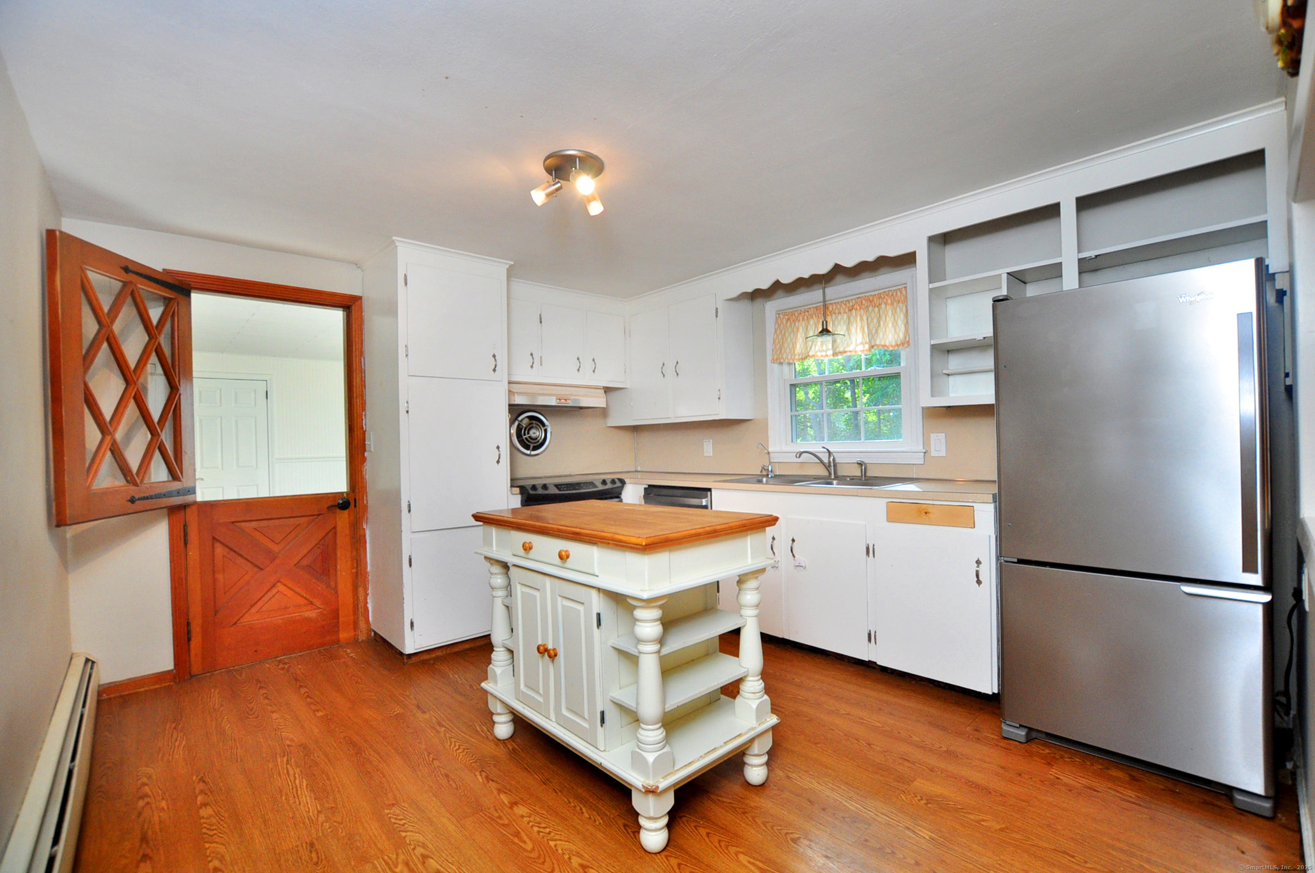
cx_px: 658
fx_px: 547
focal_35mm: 15
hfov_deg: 100.5
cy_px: 436
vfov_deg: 77.2
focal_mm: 10
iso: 800
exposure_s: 1/160
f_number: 4.5
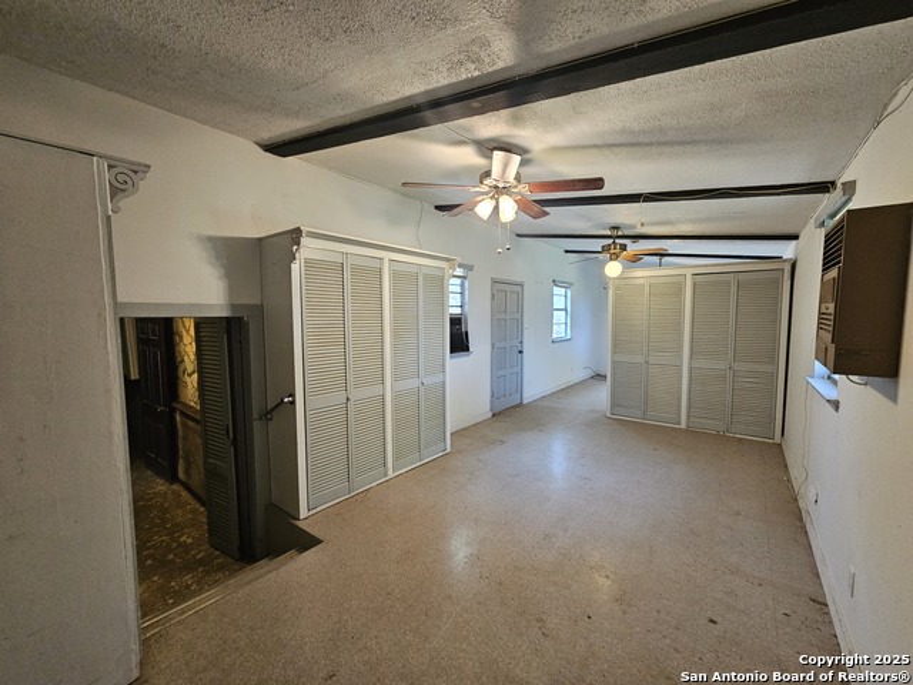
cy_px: 342
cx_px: 456
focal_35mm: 13
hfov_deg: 106.2
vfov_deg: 89.9
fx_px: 343
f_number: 2.2
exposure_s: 1/60
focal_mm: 2.2
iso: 400
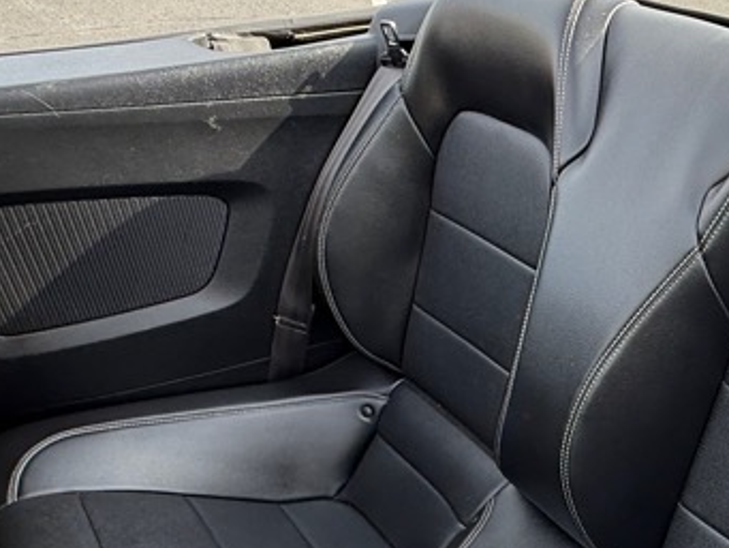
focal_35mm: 42
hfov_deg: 41.6
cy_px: 492
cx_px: 639
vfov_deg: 32.7
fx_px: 885
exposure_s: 1/117
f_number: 2.2
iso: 64
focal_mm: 2.22
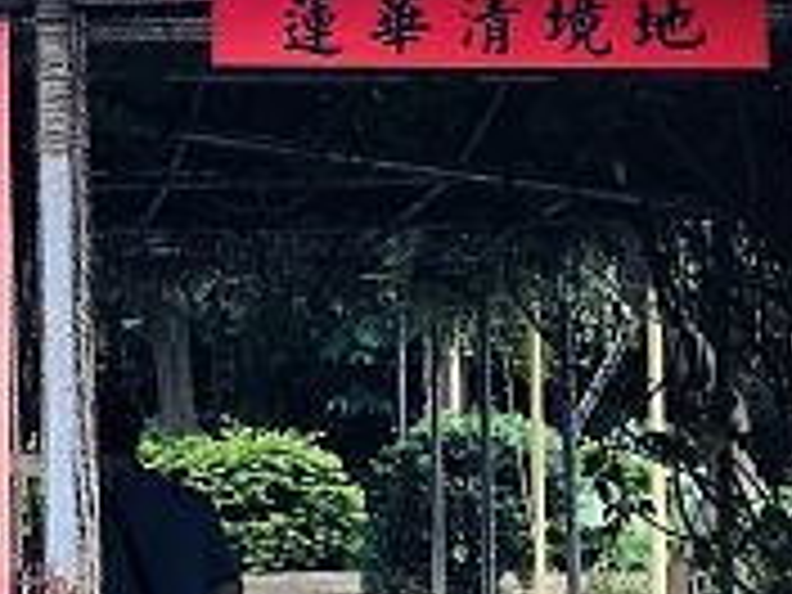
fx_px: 2906
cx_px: -54
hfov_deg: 15.2
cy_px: 144
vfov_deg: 11.6
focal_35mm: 127
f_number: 1.8
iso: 20
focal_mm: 3.99
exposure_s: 1/224
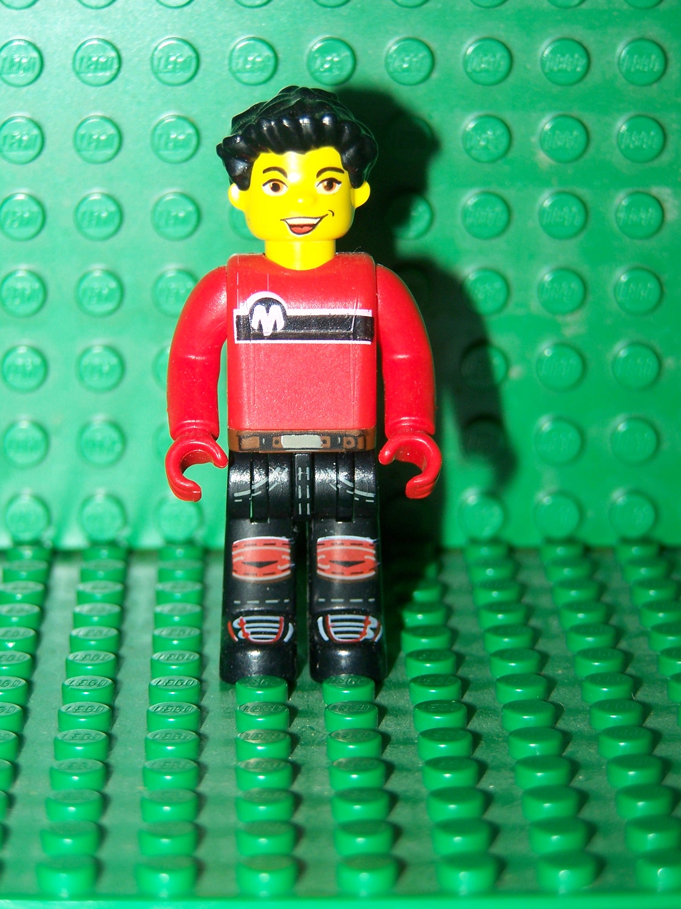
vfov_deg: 15.4
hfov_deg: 11.6
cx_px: 340
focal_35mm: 128
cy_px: 454
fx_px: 3358
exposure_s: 1/100
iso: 80
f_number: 3.2
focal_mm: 21.2
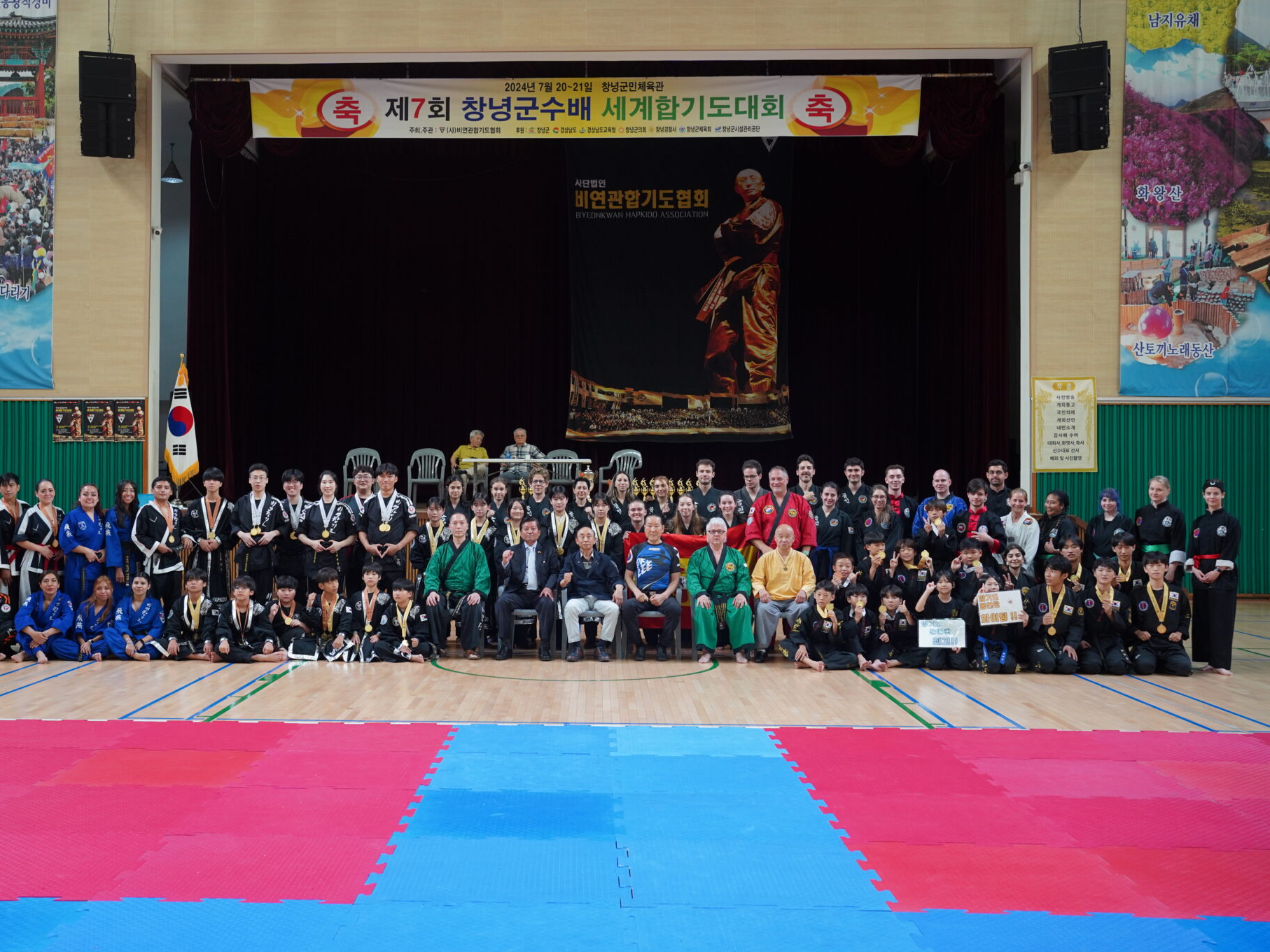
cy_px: 476
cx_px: 559
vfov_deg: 37.7
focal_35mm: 38
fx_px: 1394
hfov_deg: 48.9
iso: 1250
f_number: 5
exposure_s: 1/200
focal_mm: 35
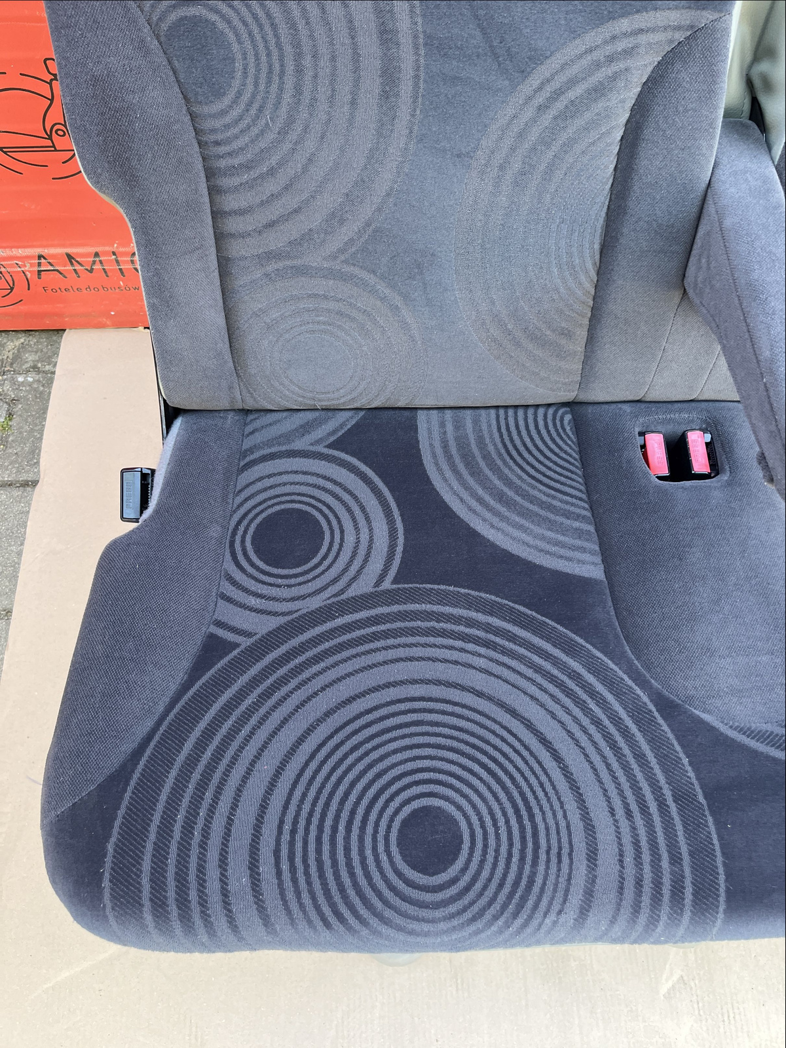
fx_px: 787
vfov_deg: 67.3
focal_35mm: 26
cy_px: 524
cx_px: 393
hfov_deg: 53.1
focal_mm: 5.1
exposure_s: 1/121
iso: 125
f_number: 1.6
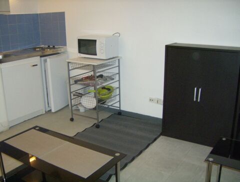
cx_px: 120
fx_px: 251
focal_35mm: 36
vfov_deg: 40.0
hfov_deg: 51.1
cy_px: 91
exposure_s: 1/60
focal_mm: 6
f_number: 2.8
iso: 200
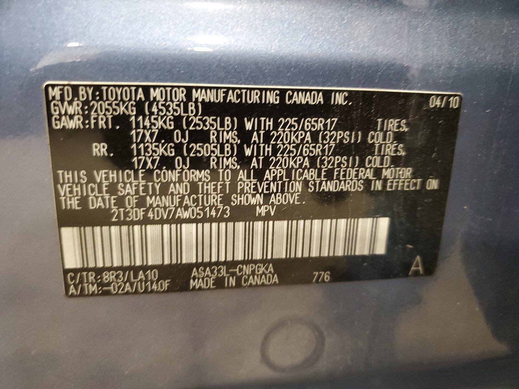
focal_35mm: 26
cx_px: 260
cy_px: 194
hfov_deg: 67.3
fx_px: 390
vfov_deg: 53.1
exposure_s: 1/24
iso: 313
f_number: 1.5
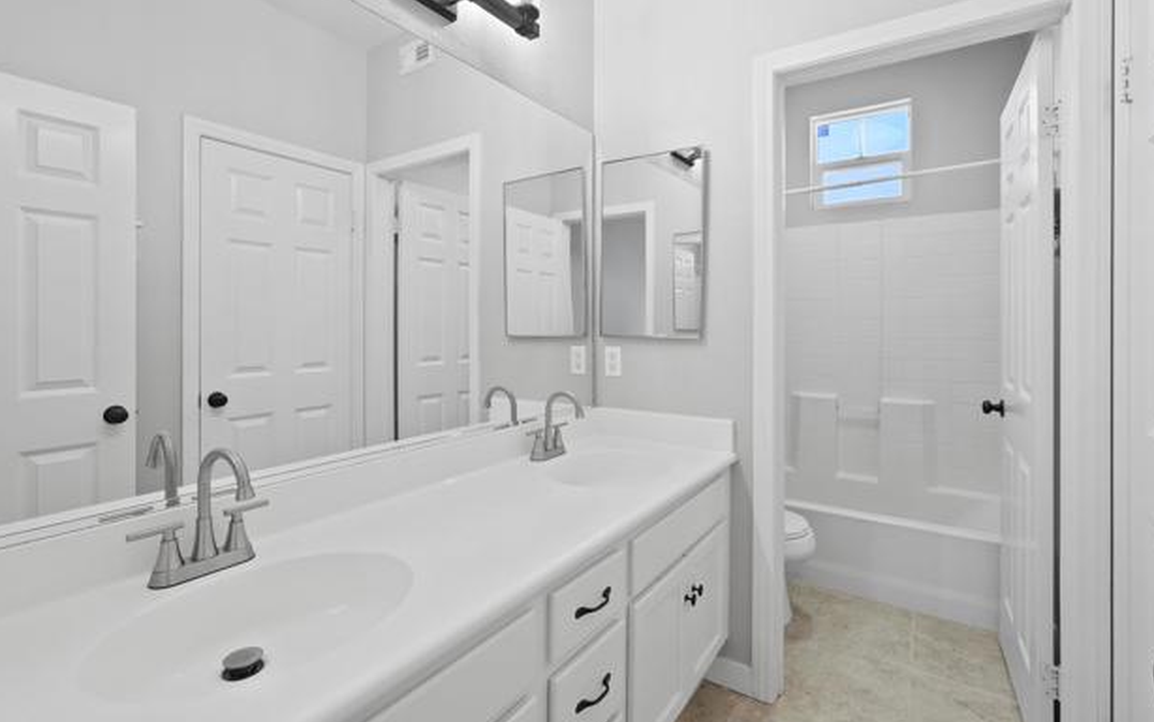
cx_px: 577
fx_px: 551
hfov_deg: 92.6
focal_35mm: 18
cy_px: 341
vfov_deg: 66.4
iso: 800
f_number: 7.1
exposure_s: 1/15
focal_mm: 16.5
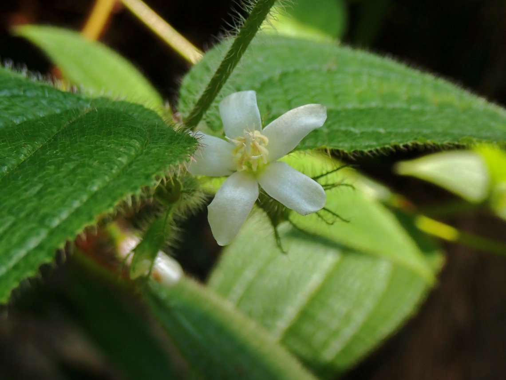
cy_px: 190
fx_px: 1038
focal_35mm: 71
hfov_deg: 27.4
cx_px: 253
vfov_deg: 20.7
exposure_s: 1/200
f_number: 5.6
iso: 200
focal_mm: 12.73
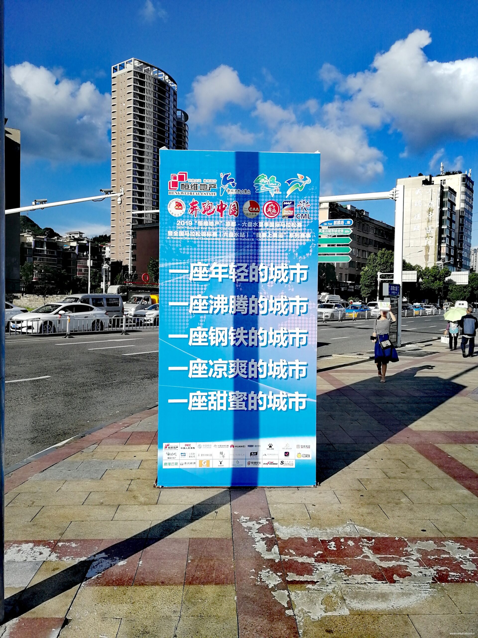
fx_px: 497
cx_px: 239
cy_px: 319
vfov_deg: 65.3
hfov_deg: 51.4
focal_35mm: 27
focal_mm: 3.95
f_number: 2.2
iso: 50
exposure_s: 1/1264
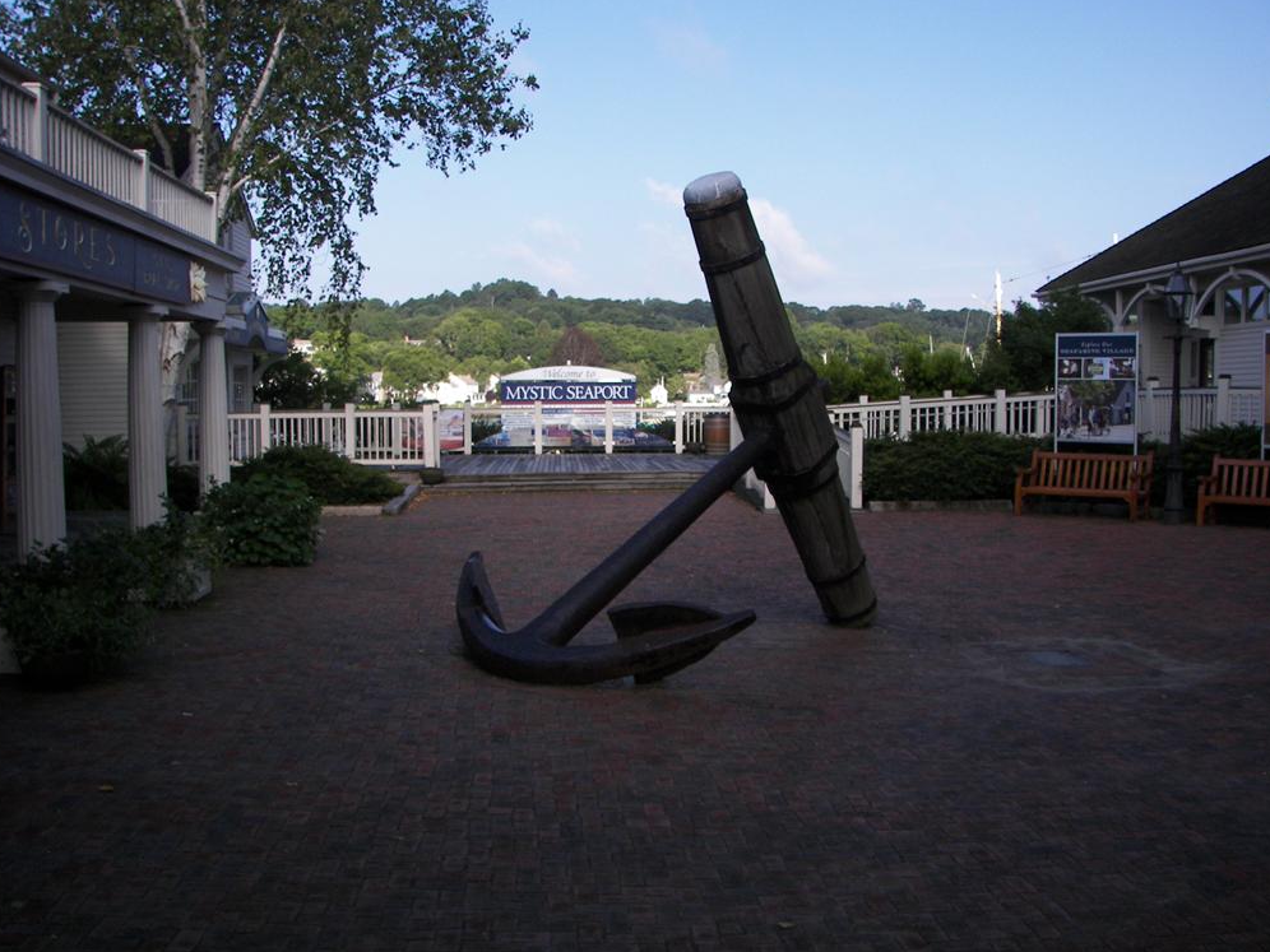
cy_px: 465
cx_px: 634
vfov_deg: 38.7
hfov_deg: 50.1
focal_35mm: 37
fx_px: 1357
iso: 64
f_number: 2.8
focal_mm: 6
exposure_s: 1/640
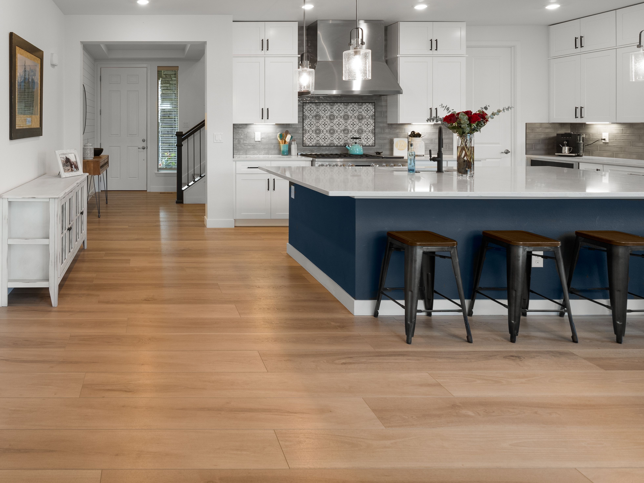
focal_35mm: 24
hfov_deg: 66.6
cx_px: 152
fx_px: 446
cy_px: 124
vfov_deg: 54.3
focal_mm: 14
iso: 320
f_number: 8
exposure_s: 1
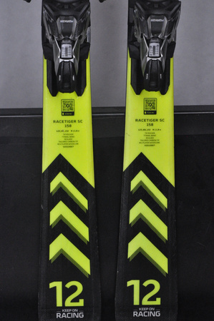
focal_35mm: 120
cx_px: 107
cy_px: 160
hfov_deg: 11.4
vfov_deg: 17.1
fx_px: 1072
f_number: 9.5
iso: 3200
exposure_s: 1/125
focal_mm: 80
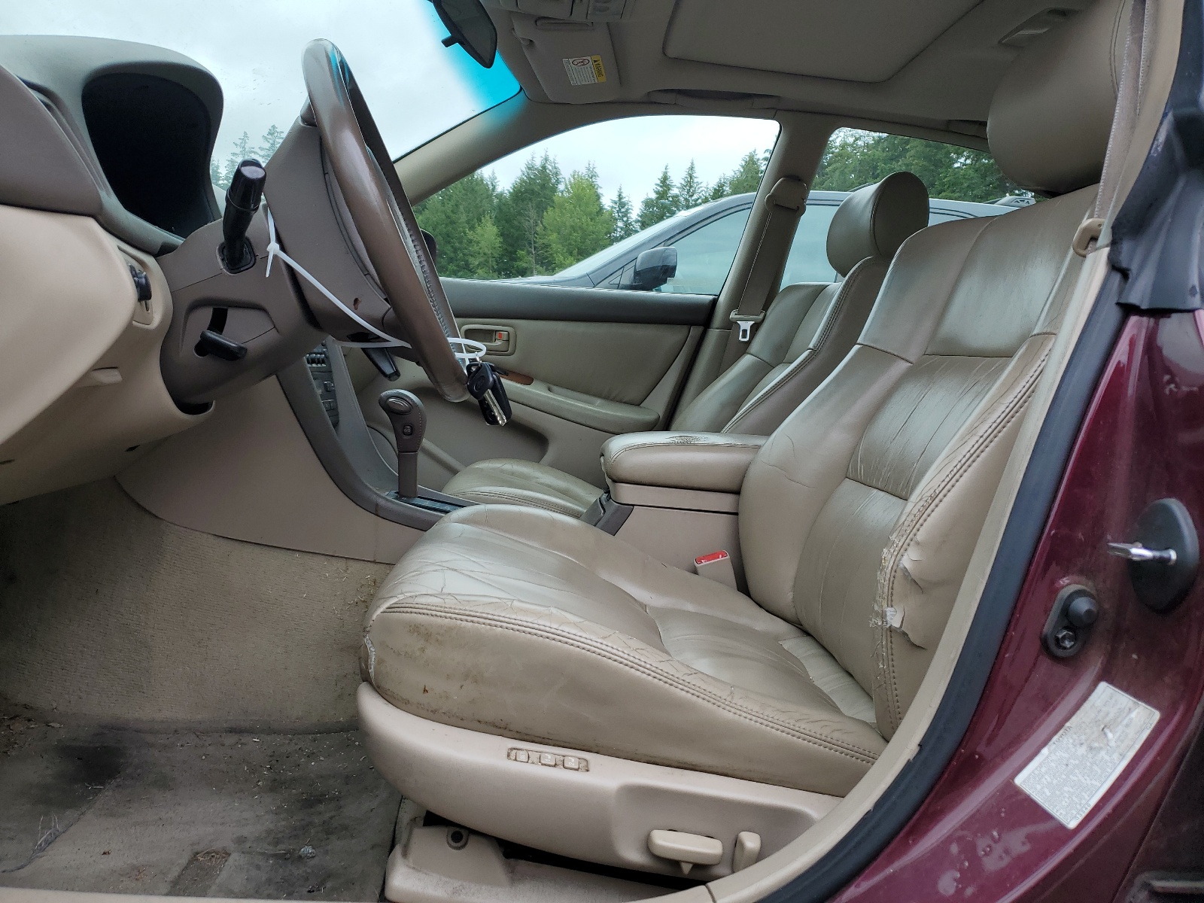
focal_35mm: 26
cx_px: 602
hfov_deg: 67.3
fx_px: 904
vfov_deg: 53.1
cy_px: 452
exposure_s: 1/385
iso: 50
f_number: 1.5
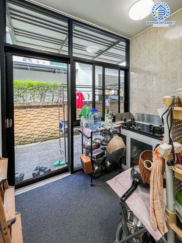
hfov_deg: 89.9
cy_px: 122
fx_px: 91
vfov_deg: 106.2
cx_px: 91
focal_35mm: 13
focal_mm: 1.57
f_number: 1.8
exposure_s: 1/100
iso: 200
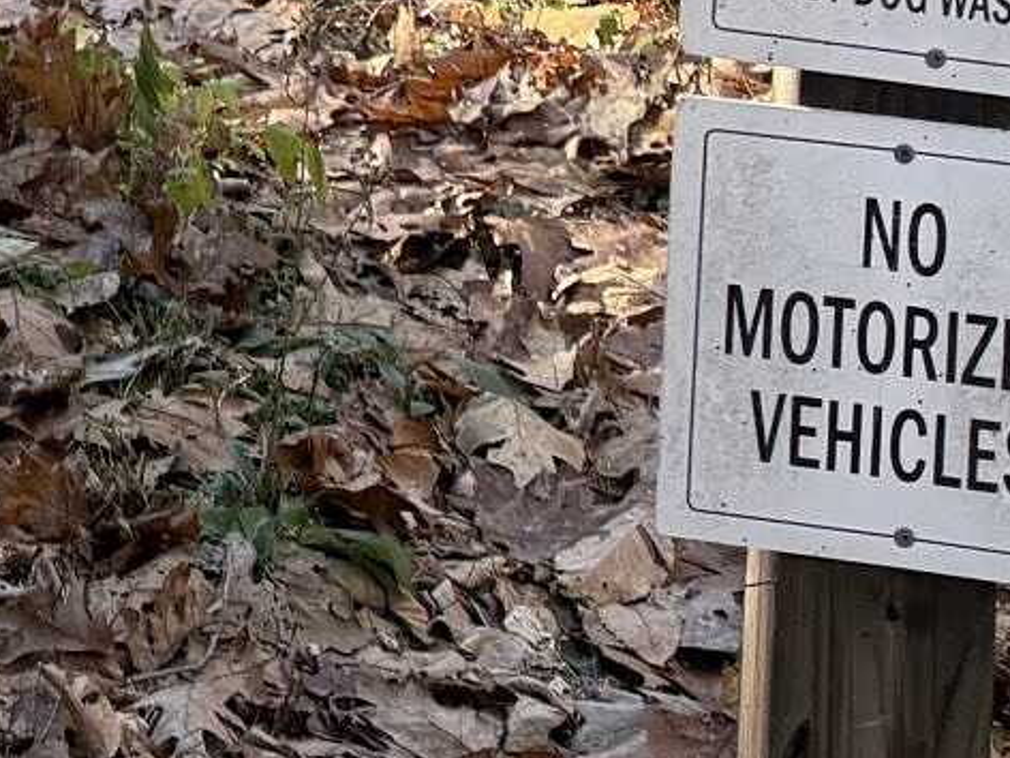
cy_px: -1065
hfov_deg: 14.2
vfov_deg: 10.2
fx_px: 3706
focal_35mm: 127
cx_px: -663
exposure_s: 1/318
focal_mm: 6.76
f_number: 1.78
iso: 100
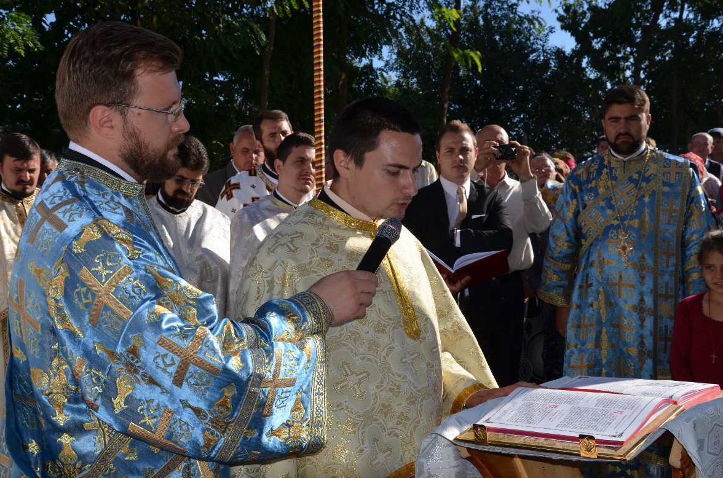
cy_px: 235
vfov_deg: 27.4
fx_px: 982
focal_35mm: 49
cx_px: 357
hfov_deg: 40.4
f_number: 10
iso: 100
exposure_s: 1/200
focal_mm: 32
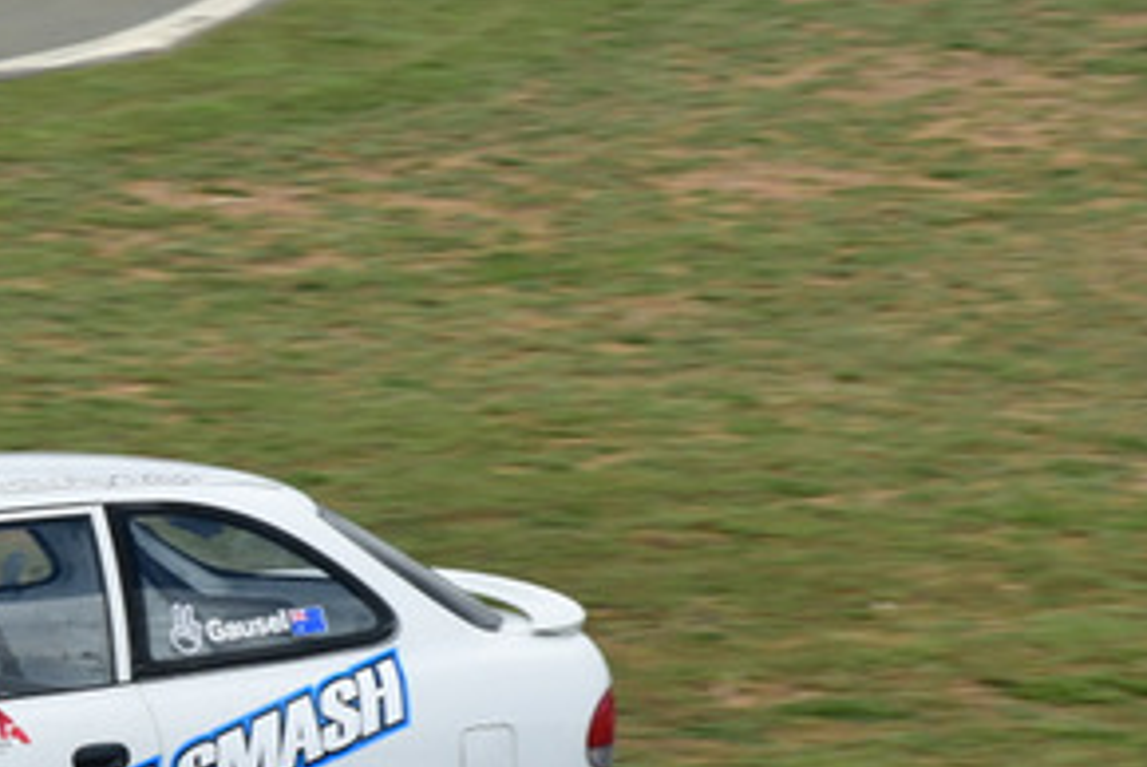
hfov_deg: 6.2
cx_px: -83
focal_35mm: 331
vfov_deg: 4.2
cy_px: 660
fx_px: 10556
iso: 200
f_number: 8
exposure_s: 1/400
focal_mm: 80
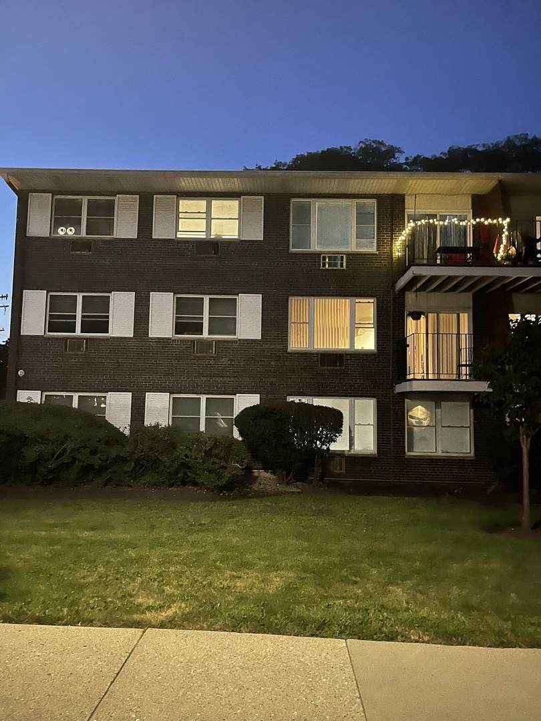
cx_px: 270
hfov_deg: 54.9
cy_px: 360
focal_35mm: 25
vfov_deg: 69.4
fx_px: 521
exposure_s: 1/9
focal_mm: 5.1
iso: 800
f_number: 1.6
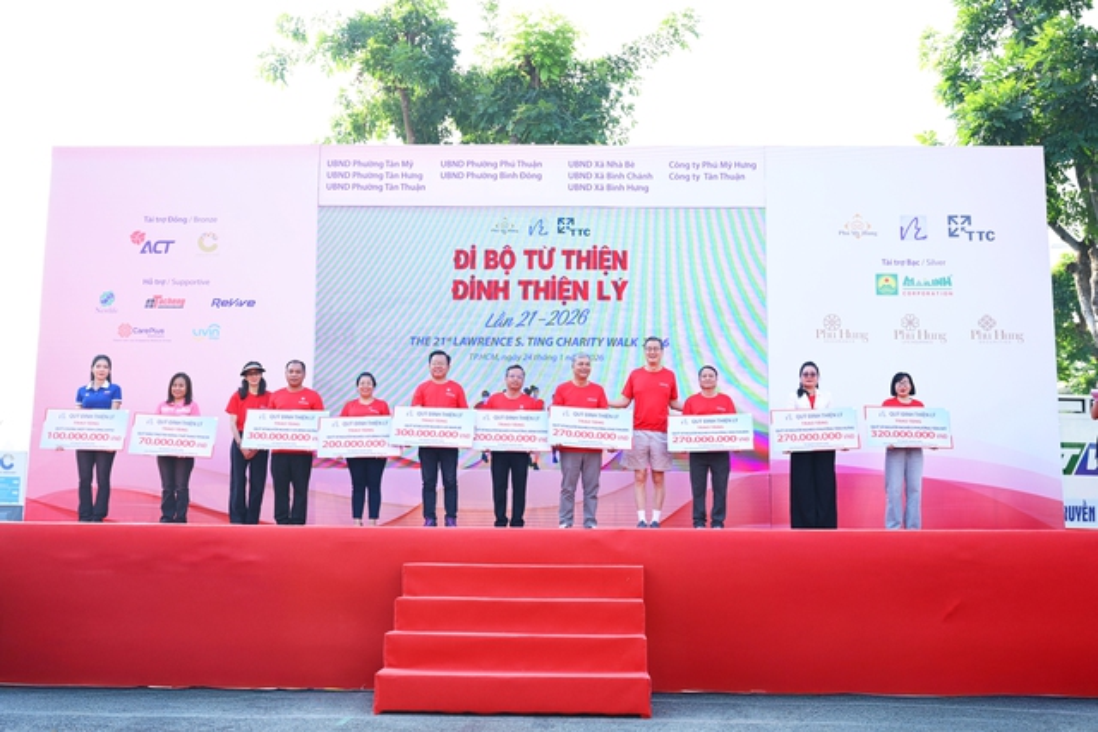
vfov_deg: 33.4
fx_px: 1220
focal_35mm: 40
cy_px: 366
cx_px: 549
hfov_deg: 48.4
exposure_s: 1/200
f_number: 4.5
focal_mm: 40
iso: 160
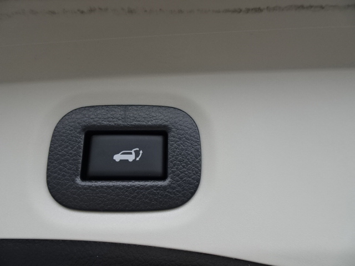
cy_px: 133
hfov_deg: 71.6
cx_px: 178
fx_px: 246
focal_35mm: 24
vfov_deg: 56.8
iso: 160
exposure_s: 1/250
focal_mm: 4.1
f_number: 3.5
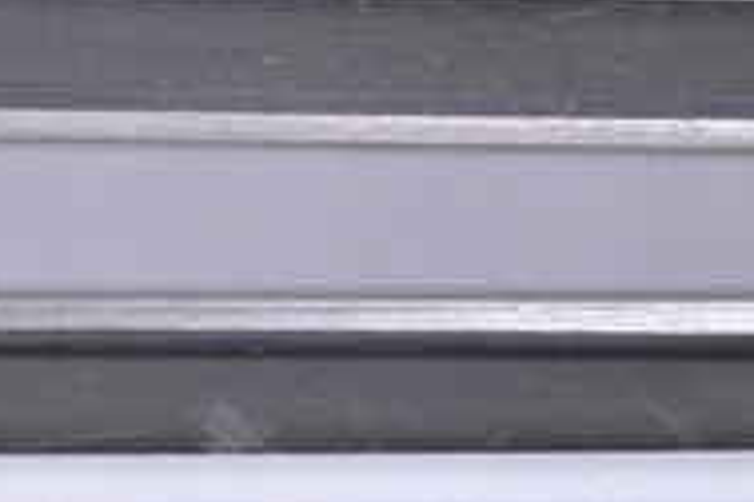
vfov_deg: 3.7
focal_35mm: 375
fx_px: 7858
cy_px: 197
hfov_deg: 5.5
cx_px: -52
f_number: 9.5
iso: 3200
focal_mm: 105
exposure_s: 1/125
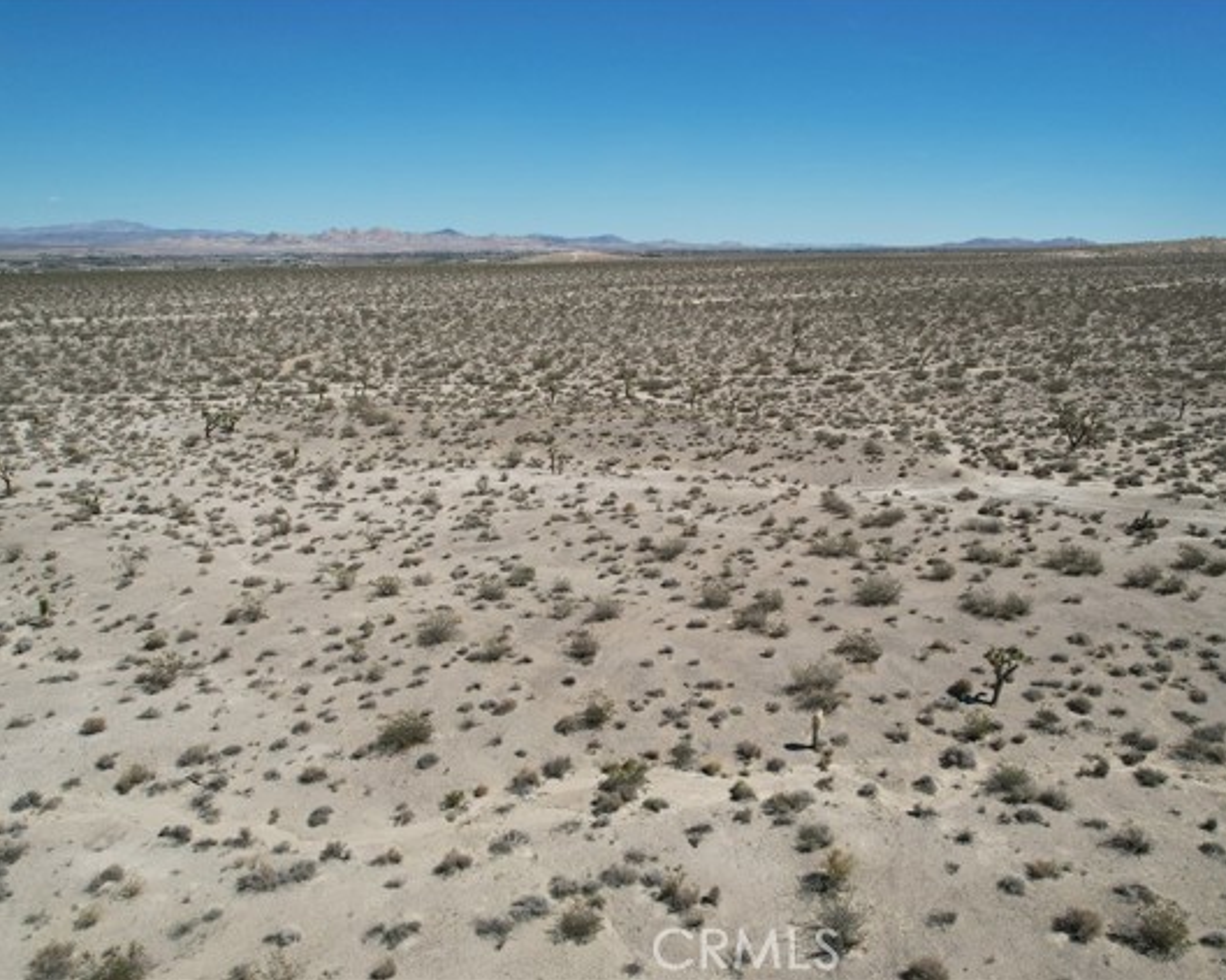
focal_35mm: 25
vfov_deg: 56.8
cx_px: 663
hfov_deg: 68.0
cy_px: 488
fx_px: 907
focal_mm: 8.38
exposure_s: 1/3000
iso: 100
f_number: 2.8
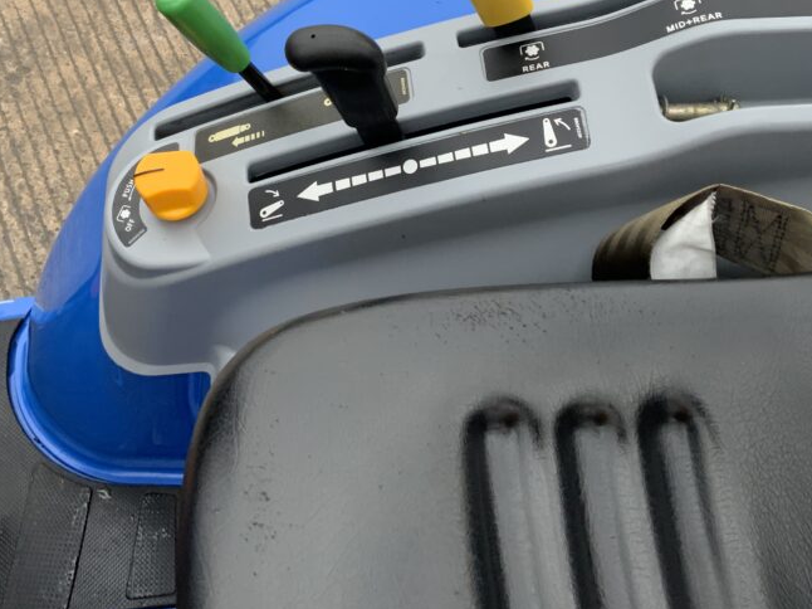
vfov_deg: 30.8
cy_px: 131
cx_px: 419
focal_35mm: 46
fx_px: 1079
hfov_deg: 41.2
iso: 32
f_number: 1.8
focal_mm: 3
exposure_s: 1/122
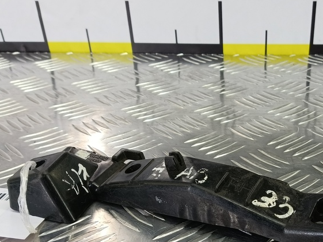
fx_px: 392
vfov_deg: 33.2
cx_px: 238
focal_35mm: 42
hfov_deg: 43.5
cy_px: 201
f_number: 1.6
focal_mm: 4.11
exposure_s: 1/50
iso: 127
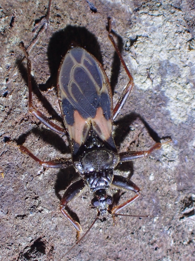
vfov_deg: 17.6
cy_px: 139
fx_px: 841
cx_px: 97
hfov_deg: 13.2
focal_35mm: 112
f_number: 4.9
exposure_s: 1/400
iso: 400
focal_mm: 18
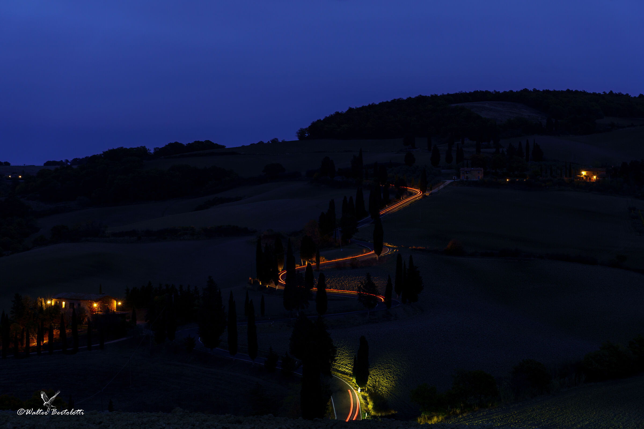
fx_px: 1252
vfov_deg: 19.5
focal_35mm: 70
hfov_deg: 28.8
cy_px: 214
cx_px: 322
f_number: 5.6
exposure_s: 13
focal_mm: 70
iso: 100
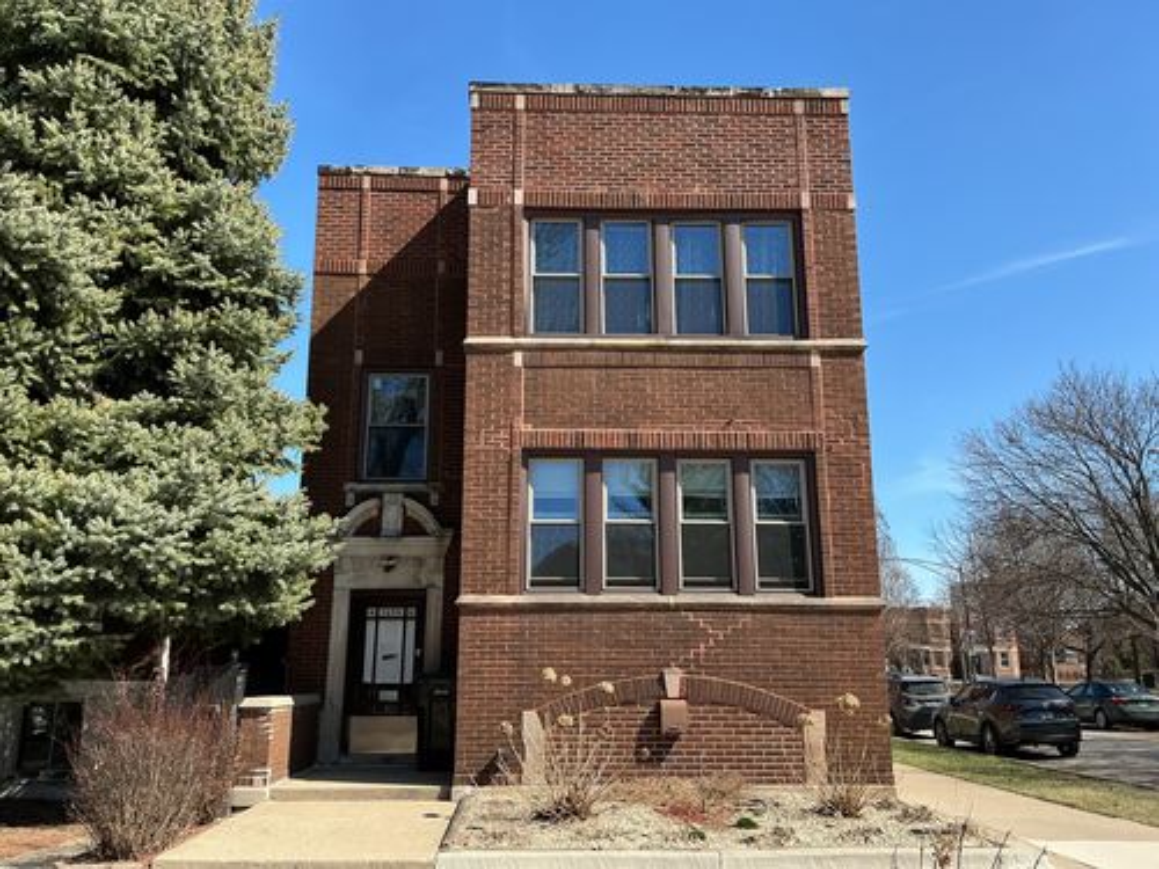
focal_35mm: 29
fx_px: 971
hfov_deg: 61.7
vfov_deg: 48.2
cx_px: 580
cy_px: 434
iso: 25
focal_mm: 3
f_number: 1.8
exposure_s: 1/1055
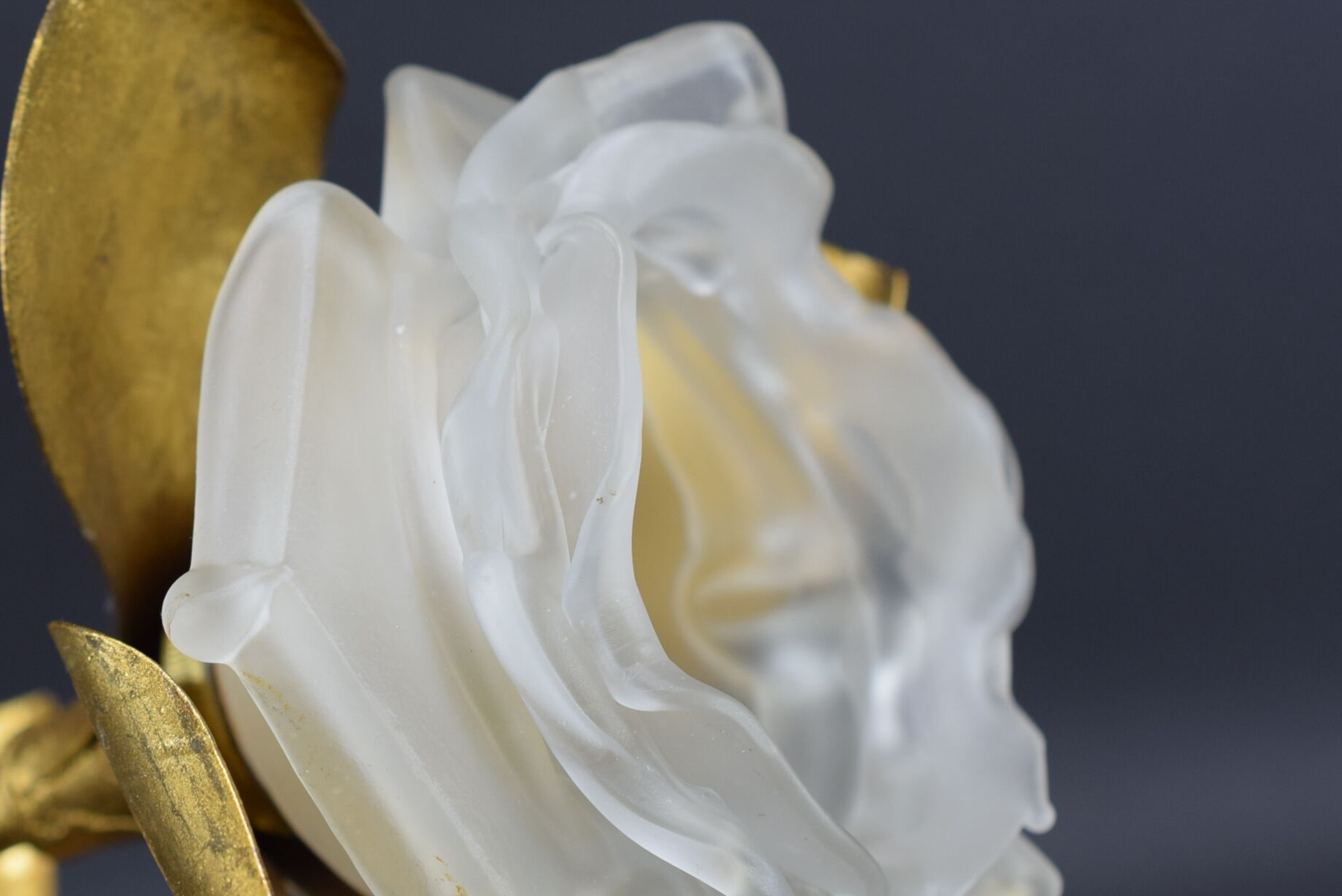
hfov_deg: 20.7
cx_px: 461
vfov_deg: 14.0
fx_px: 3655
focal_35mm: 98
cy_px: 519
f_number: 5.6
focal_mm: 40
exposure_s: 1/125
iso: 400
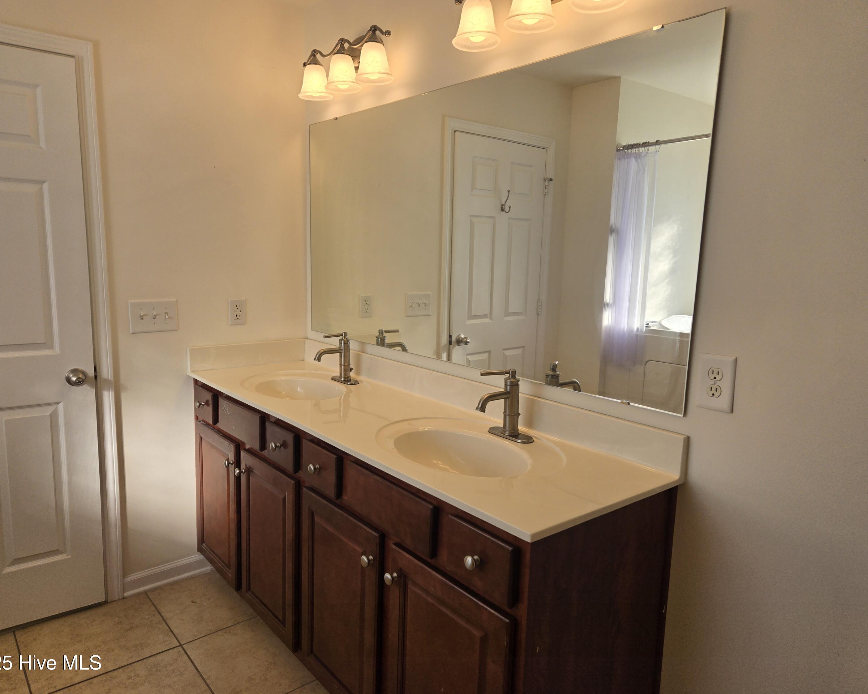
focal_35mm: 24
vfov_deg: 58.8
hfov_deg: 70.3
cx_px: 417
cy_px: 347
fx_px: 617
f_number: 1.8
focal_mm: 5.4
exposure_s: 1/277
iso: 25
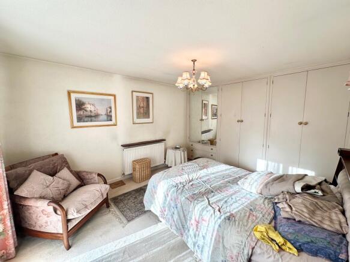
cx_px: 175
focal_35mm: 14
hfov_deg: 102.1
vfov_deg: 85.7
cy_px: 131
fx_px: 142
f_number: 2.2
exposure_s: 1/185
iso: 40
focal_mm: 2.22
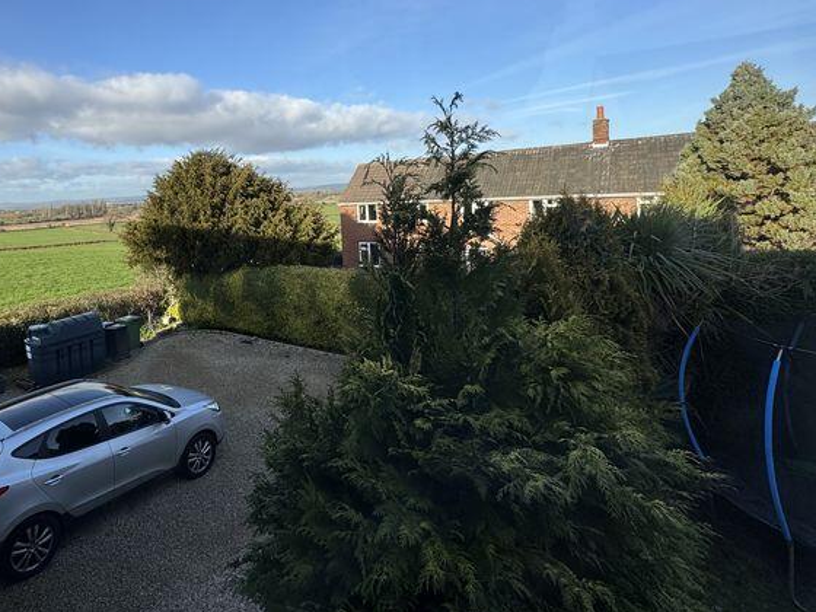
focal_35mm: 20
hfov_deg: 78.4
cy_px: 204
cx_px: 256
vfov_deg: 64.3
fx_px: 471
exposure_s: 1/1094
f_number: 2.2
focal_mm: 2.22
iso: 50
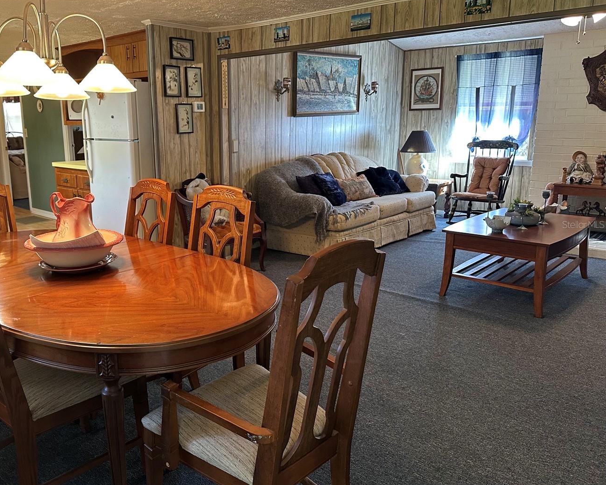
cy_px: 224
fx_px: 520
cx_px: 231
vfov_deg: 49.9
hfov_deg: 59.7
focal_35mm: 29
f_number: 1.78
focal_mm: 6.86
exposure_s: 1/60
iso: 320
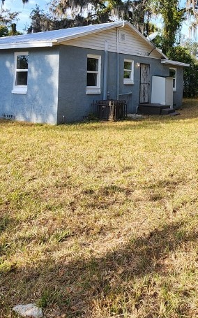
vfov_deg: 57.5
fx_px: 268
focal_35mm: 31
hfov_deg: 38.2
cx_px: 173
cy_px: 72
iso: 50
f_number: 2.2
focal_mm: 2.2
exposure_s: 1/763
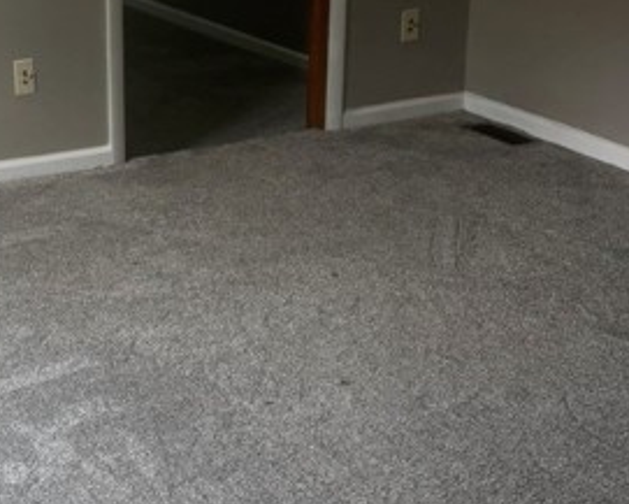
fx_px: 1341
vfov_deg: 21.2
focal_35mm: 72
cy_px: 160
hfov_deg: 25.4
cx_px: 42
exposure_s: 1/60
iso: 200
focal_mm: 5.96
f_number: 1.6
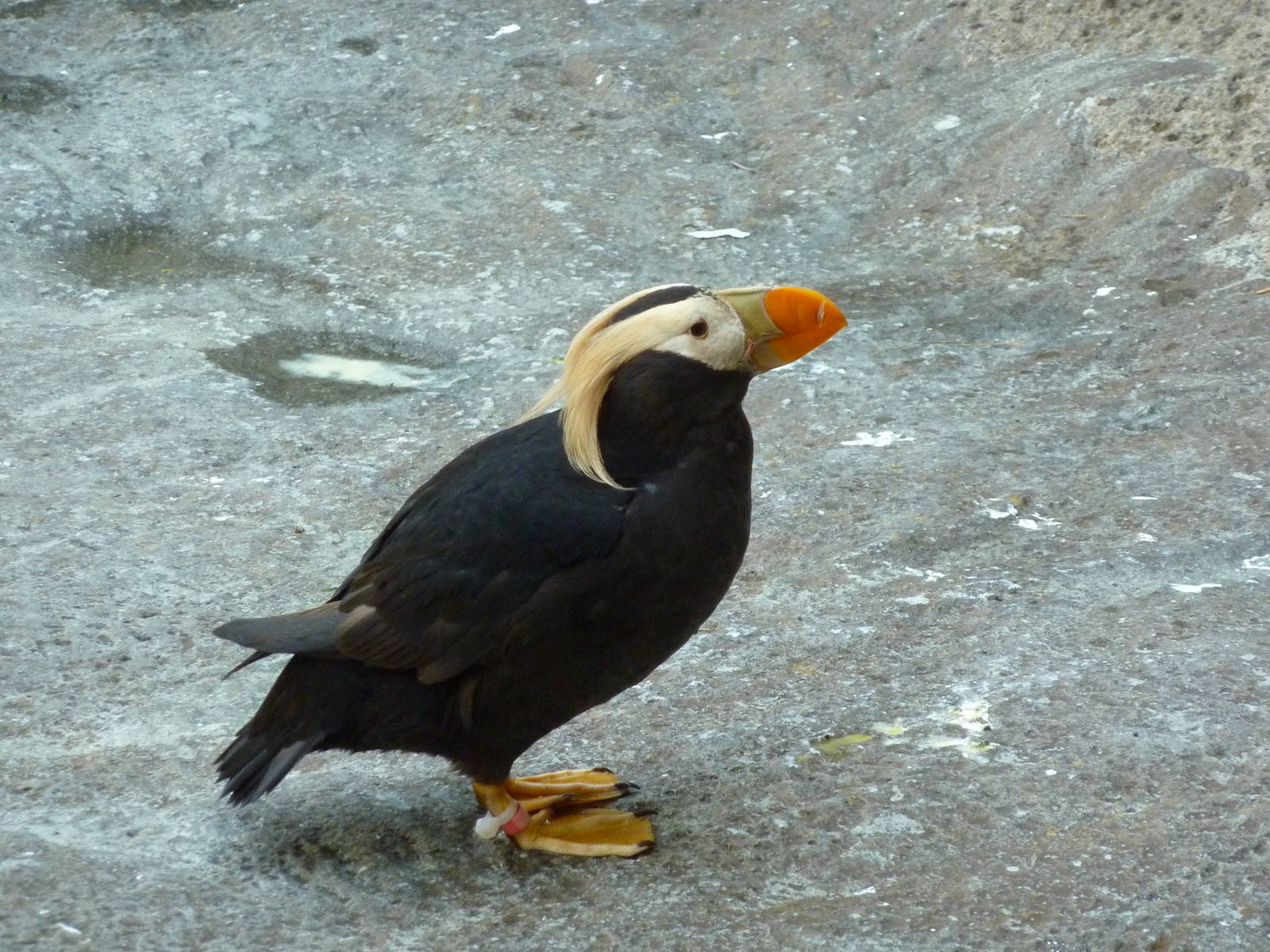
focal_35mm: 242
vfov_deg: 6.1
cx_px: 635
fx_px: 8879
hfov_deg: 8.2
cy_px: 476
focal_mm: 39.7
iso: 400
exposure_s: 1/100
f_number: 4.7
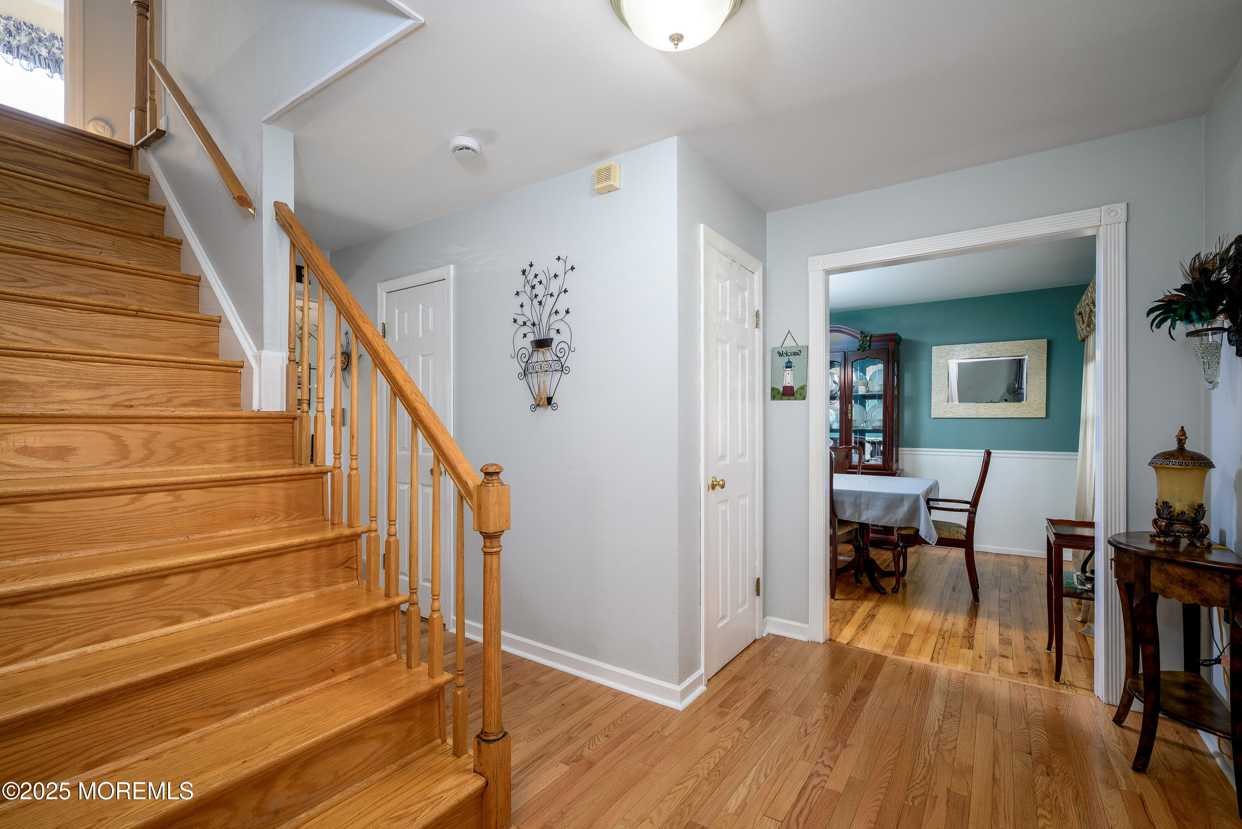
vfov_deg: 73.8
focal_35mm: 16
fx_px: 552
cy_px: 414
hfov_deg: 96.7
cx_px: 621
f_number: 8
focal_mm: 16
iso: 320
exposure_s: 1/40
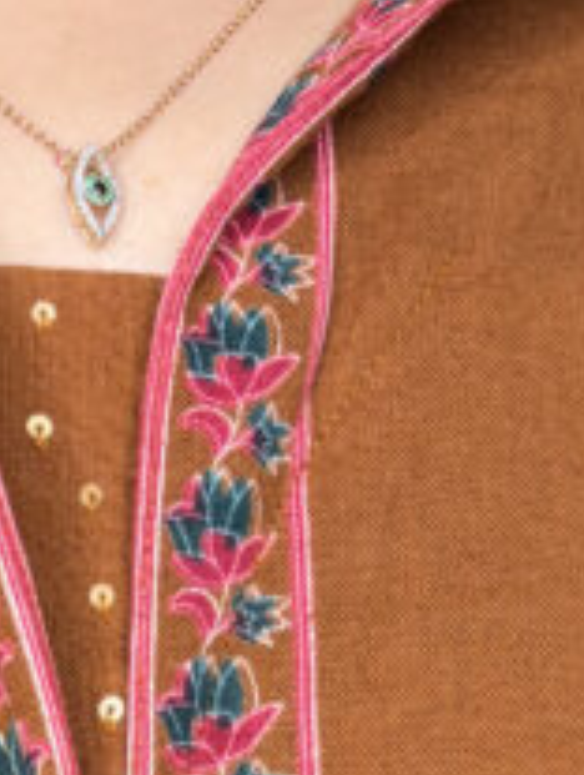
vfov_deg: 15.1
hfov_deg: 12.5
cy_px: 1294
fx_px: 2624
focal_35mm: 117
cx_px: -11
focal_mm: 5.96
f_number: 1.6
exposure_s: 1/50
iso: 80
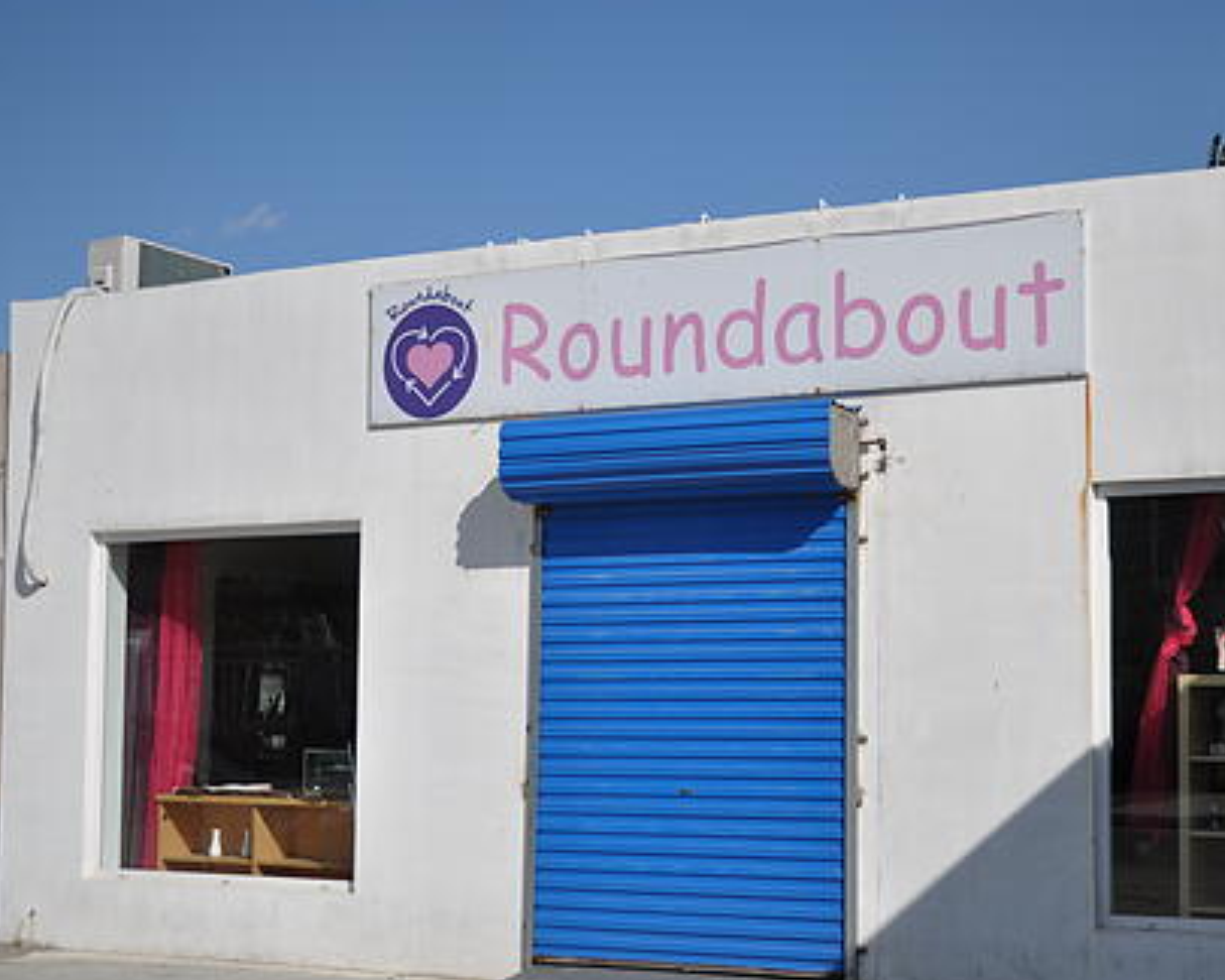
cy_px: 528
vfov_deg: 25.4
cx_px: 789
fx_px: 2175
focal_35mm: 60
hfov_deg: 31.3
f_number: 4.8
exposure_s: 1/2500
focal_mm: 32
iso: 200
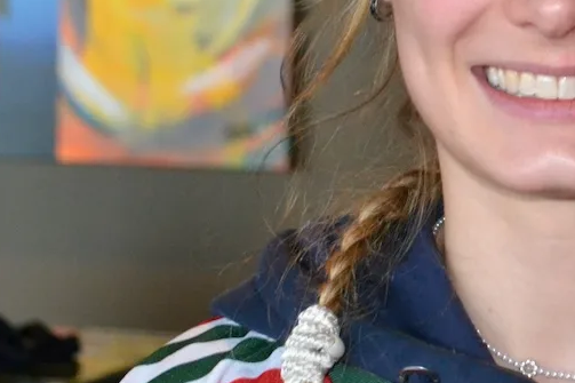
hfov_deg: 12.2
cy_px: 44
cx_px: 559
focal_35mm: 167
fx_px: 2666
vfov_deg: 8.2
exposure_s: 1/60
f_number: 5.3
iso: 2500
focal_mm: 40
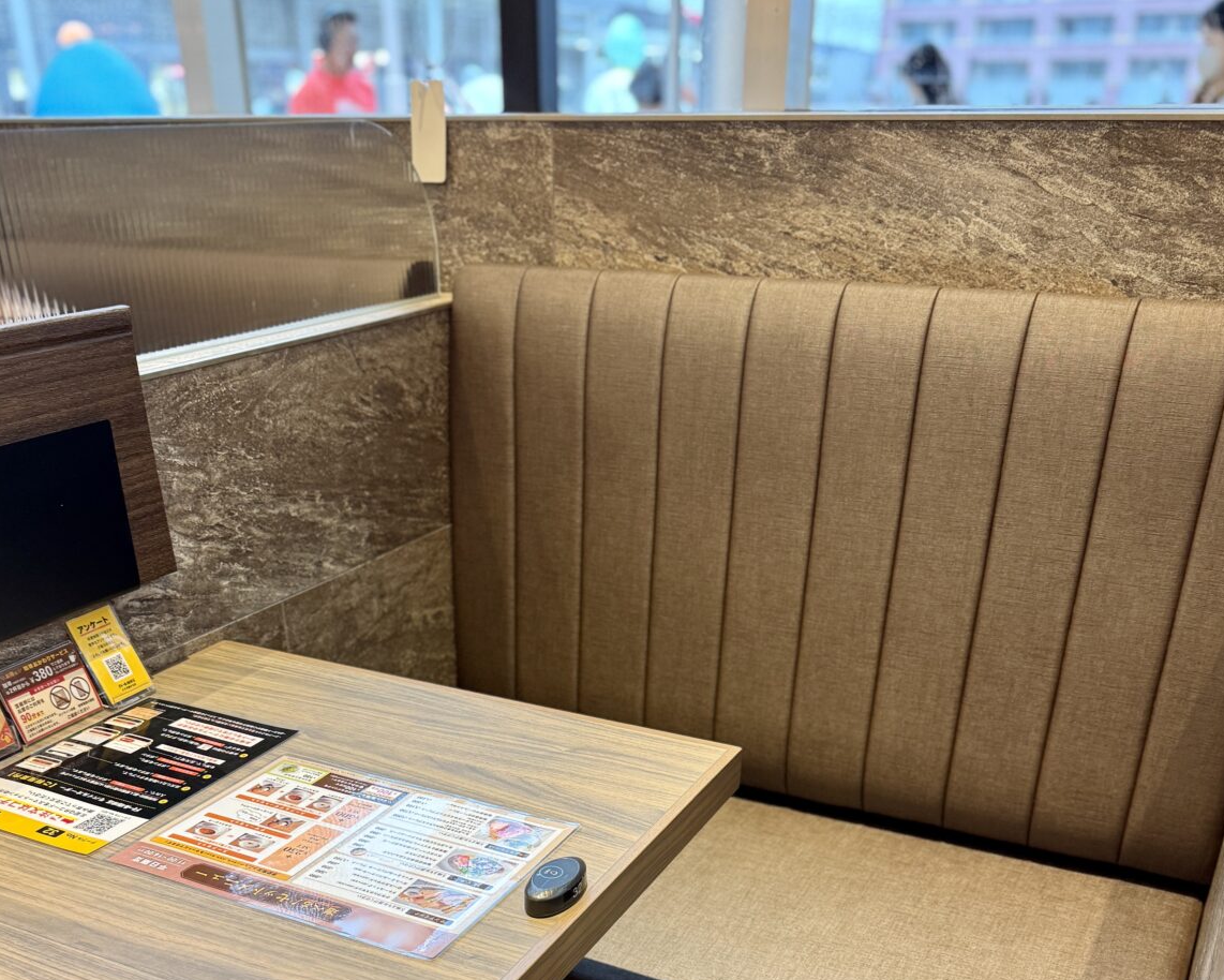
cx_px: 562
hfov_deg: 51.5
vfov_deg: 39.5
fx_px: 1268
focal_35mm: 35
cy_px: 863
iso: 200
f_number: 1.78
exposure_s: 1/50
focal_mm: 6.76
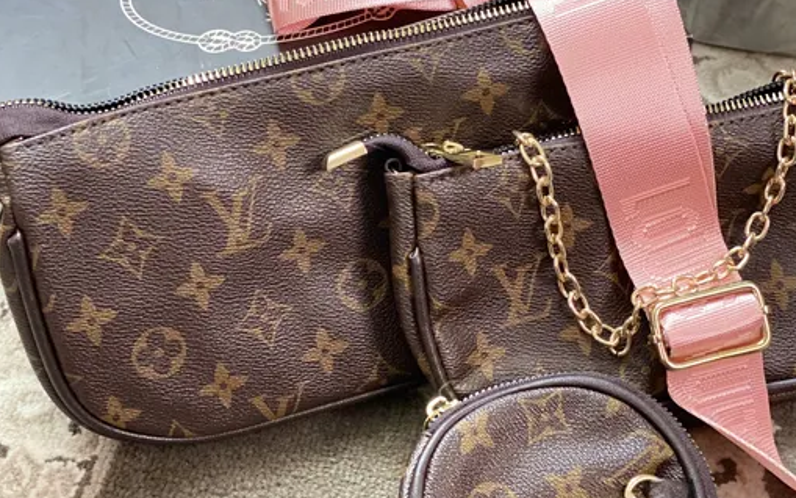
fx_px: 1692
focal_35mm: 78
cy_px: 196
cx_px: 402
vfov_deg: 16.7
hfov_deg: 26.5
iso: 320
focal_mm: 6
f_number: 2
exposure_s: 1/25
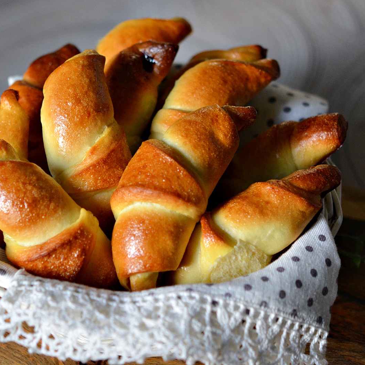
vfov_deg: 15.2
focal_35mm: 115
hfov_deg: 15.1
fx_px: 1372
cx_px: 141
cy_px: 182
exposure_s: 1/100
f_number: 3
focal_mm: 60
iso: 1600
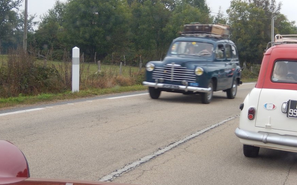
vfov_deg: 18.3
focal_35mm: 71
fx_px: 575
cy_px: 86
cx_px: 126
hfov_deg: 28.9
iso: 125
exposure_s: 1/40
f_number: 4.6
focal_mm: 10.4
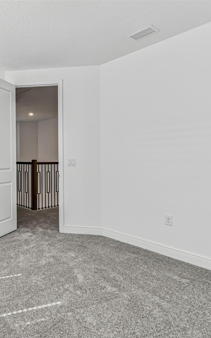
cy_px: 169
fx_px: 211
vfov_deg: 77.1
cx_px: 26
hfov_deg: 48.2
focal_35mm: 23
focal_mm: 10
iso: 100
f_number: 7.1
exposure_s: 1/50
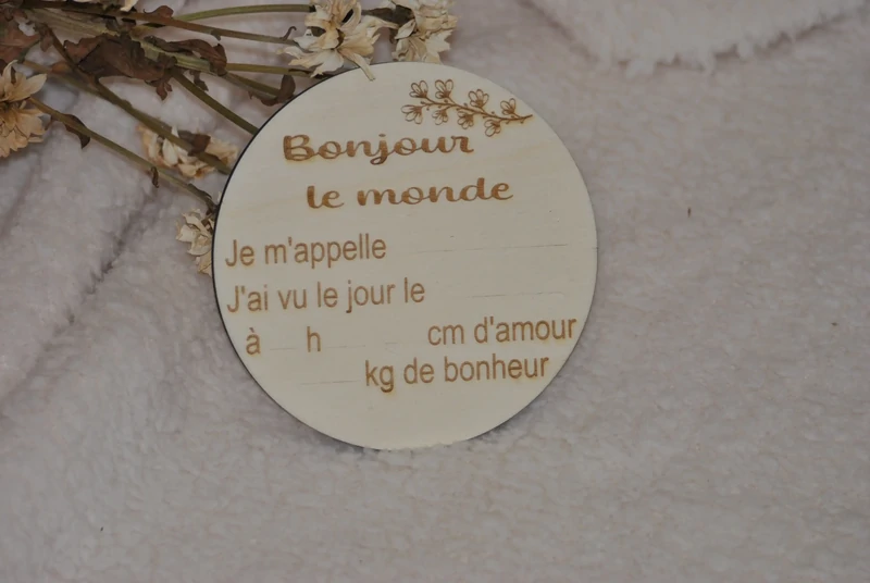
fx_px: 4901
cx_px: 435
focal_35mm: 202
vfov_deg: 6.8
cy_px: 292
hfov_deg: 10.1
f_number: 4.8
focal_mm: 135
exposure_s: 1/60
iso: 200
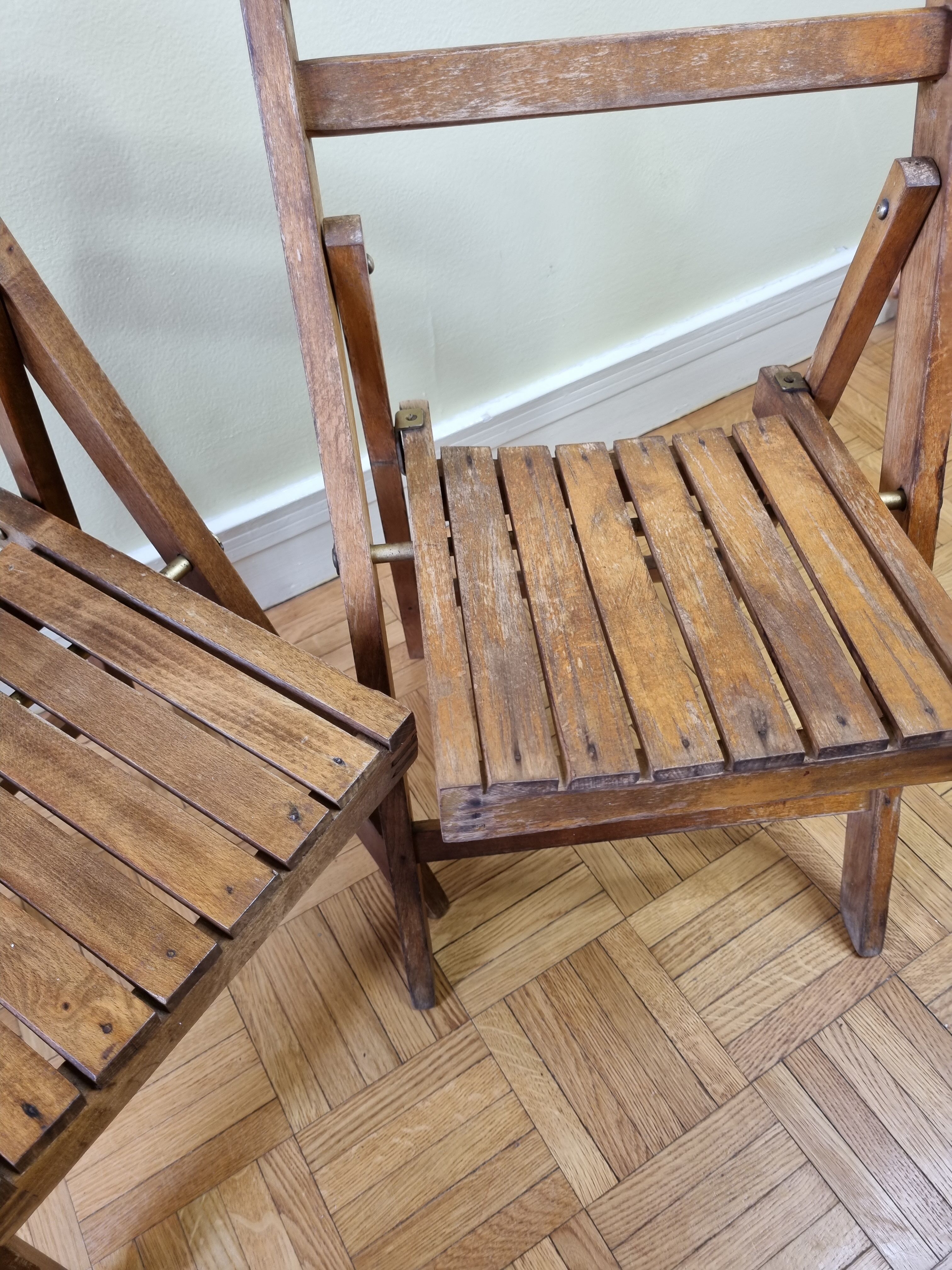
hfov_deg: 53.1
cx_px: 476
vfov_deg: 67.3
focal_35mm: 26
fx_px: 953
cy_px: 635
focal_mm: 5.4
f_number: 1.8
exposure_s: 1/100
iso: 160
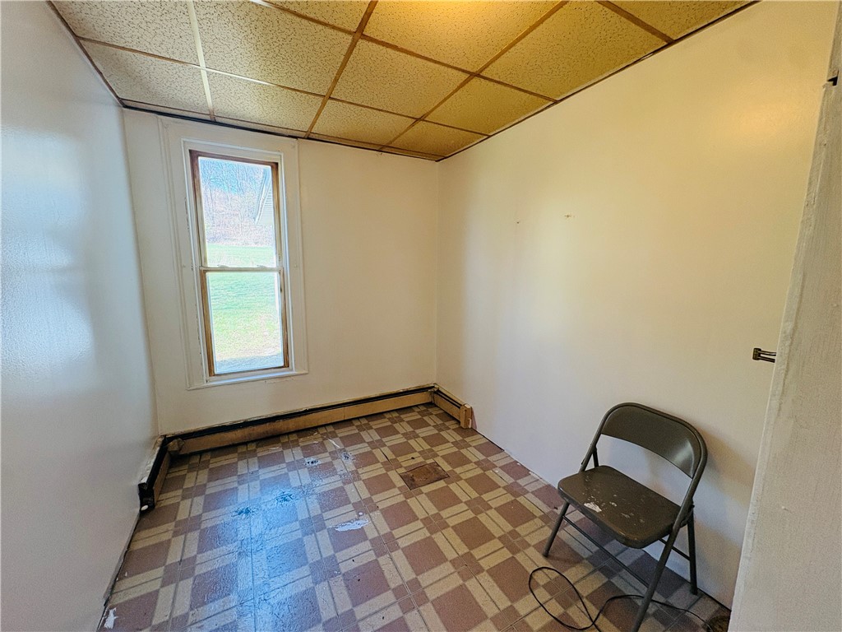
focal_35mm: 14
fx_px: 341
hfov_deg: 102.1
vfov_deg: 85.7
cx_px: 421
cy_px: 316
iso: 200
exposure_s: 1/87
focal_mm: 2.22
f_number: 2.2
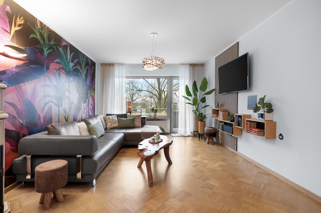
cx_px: 160
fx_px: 147
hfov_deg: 95.0
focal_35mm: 16
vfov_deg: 72.0
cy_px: 106
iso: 200
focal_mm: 16.5
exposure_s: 1/2.5
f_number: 11
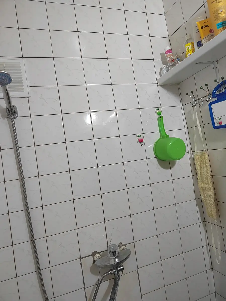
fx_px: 200
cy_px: 150
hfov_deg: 58.9
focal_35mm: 23
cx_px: 113
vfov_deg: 73.9
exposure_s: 1/50
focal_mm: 5.52
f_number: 1.9
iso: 1878
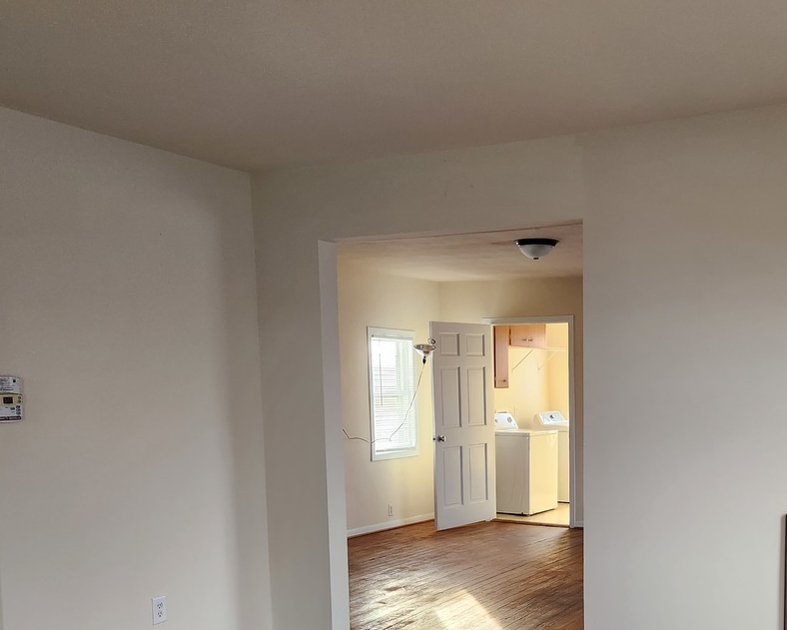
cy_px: 496
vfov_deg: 35.4
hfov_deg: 44.0
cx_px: 534
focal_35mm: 41
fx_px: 955
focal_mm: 5.4
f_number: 1.8
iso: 250
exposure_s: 1/120
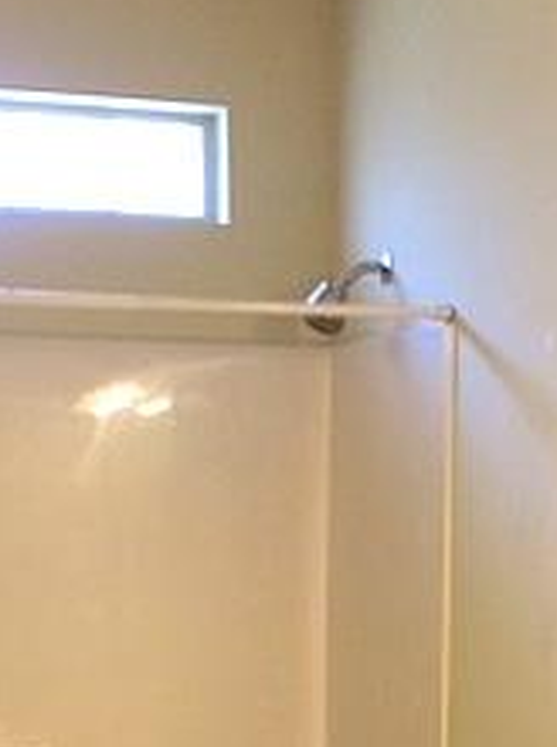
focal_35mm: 93
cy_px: 761
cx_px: 418
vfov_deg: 20.4
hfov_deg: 15.8
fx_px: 2003
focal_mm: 3.3
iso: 32
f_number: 2.4
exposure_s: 1/24
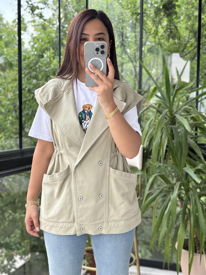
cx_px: 103
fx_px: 381
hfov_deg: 30.3
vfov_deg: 39.7
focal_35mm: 48
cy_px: 138
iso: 64
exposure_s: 1/121
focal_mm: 6.76
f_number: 1.78
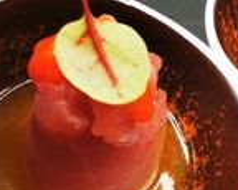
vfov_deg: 18.9
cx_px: 198
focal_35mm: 78
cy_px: -20
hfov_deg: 24.0
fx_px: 549
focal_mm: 5.56
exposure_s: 1/148
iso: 50
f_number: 1.6
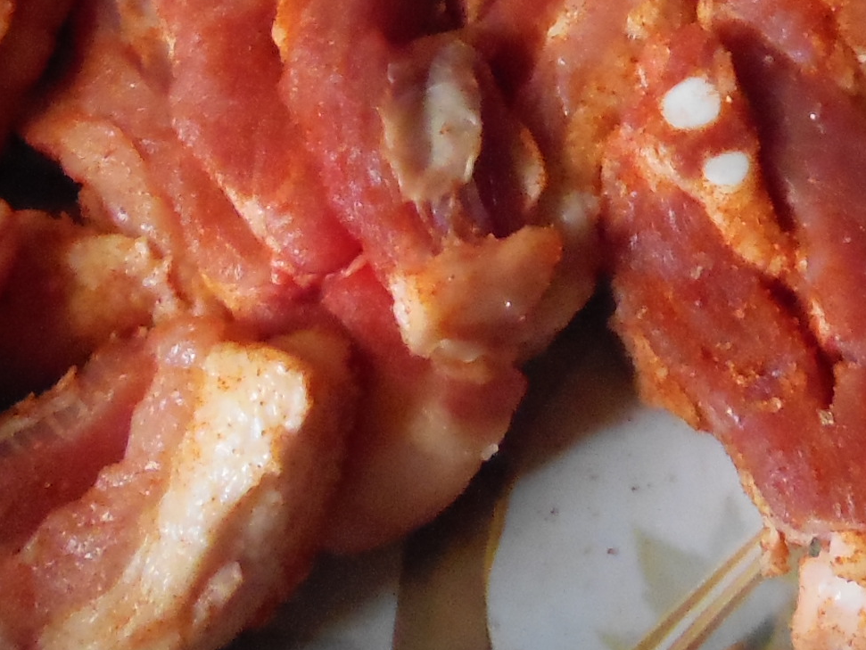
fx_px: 2102
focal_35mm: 84
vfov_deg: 16.2
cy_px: -288
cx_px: 484
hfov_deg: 23.3
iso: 1600
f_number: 3.5
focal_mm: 4.5
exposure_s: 1/80
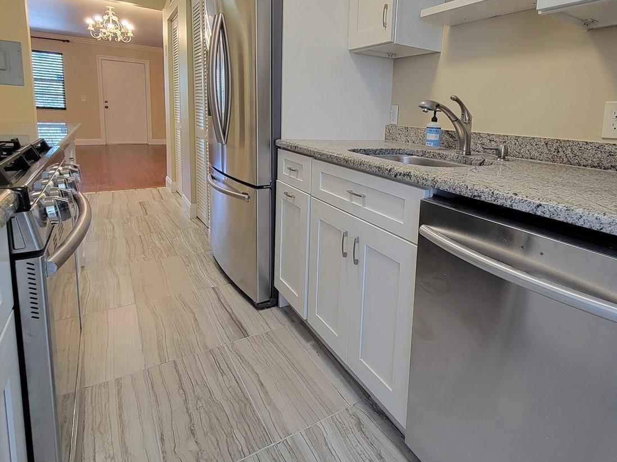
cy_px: 168
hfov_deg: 83.7
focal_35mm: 19
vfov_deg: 67.4
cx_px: 369
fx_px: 339
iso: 320
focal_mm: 2.2
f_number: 2.2
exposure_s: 1/60
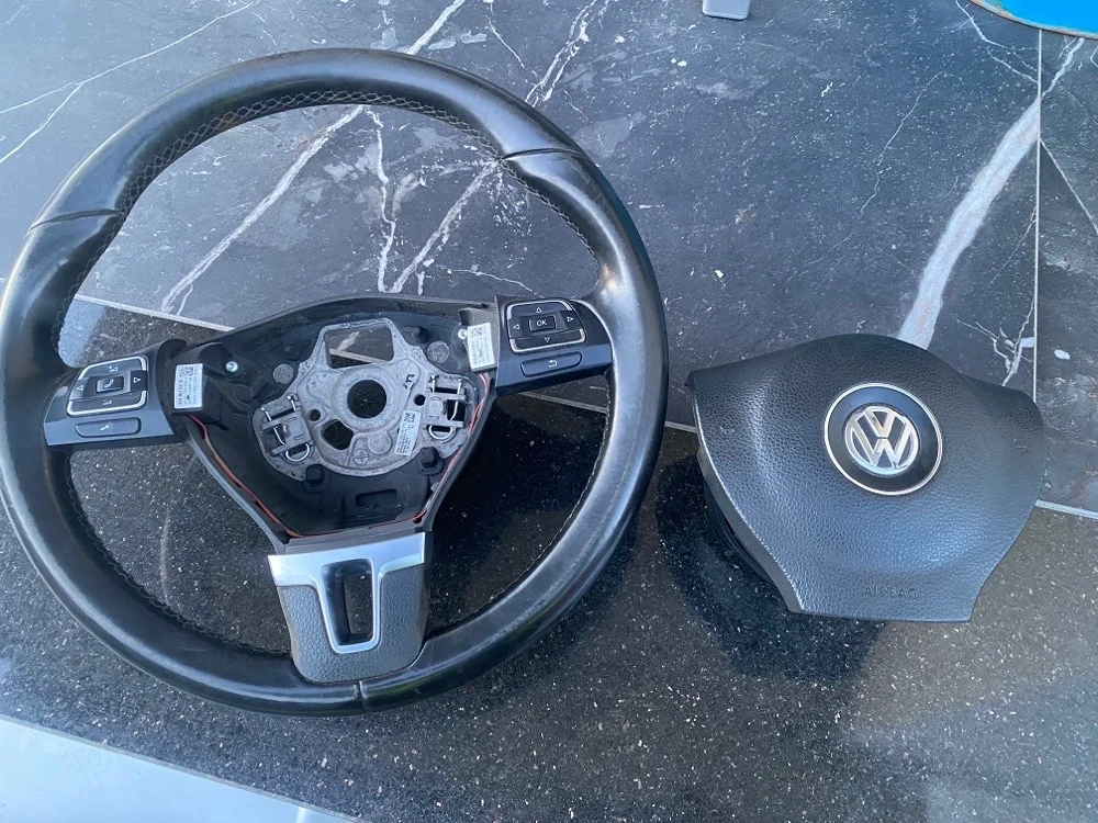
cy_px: 412
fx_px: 825
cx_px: 549
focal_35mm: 26
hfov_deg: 67.3
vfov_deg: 53.1
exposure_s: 1/58
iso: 500
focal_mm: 4.25
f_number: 1.8
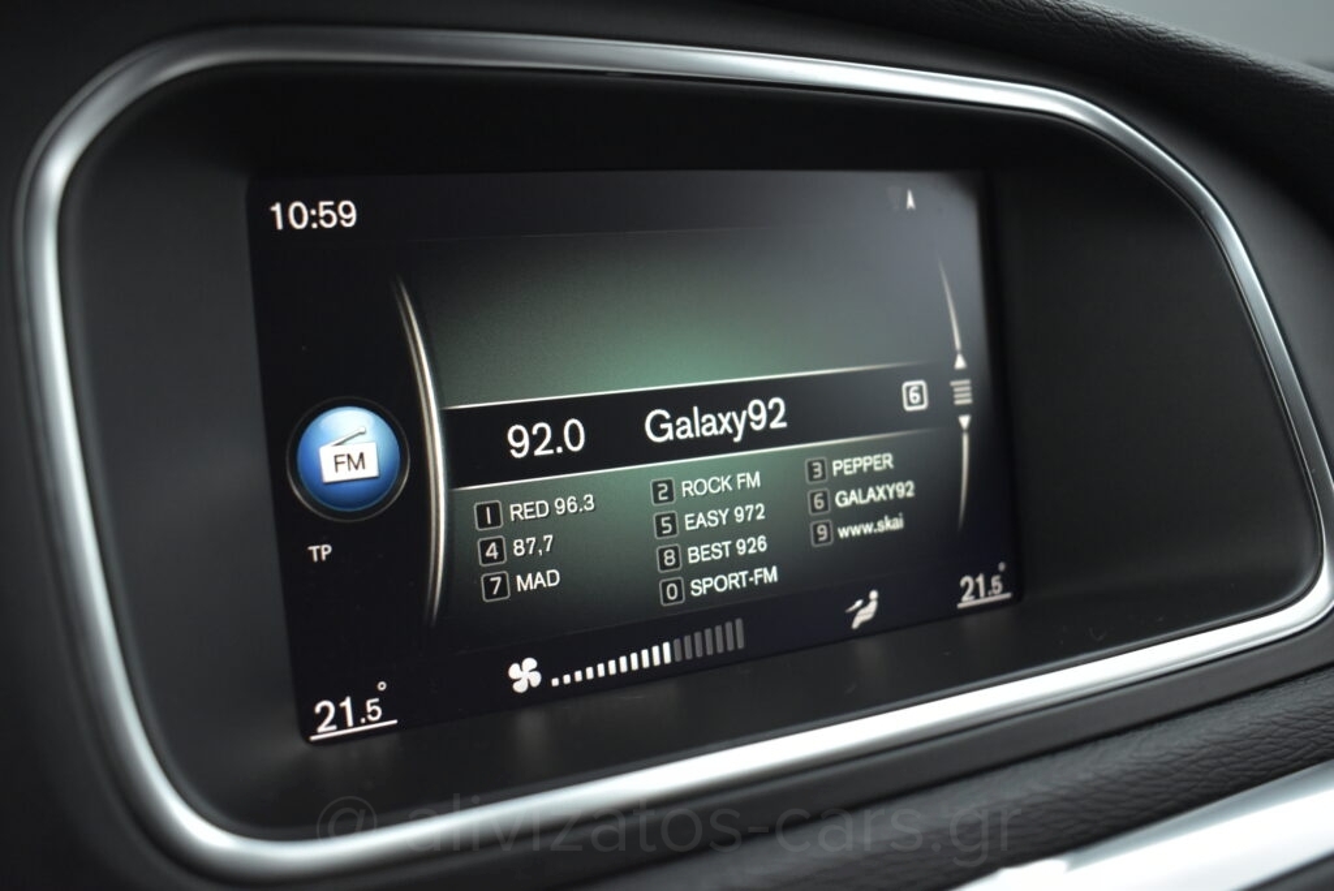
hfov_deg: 51.3
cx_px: 667
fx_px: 1390
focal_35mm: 38
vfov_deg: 35.5
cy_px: 446
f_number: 4
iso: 1600
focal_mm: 25
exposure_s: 1/125
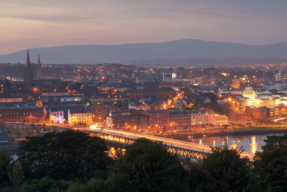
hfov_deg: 24.6
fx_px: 659
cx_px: 144
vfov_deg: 16.6
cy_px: 96
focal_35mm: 82
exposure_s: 13
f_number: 5.6
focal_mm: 55
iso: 100
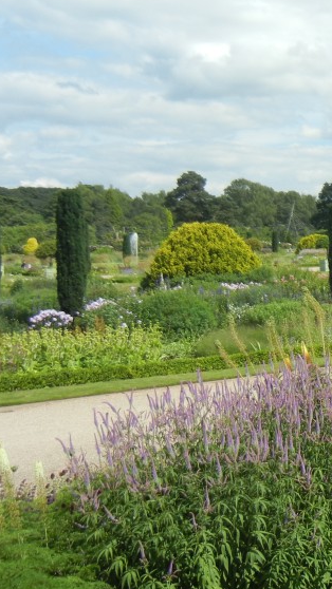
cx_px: 484
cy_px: 263
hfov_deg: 18.1
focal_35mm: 60
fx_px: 939
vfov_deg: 34.9
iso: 160
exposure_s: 1/362
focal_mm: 5.4
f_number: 7
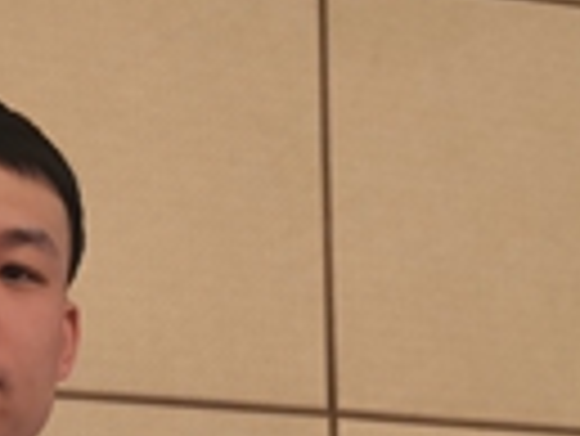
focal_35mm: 117
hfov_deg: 16.5
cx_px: 27
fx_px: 1962
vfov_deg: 11.6
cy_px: 814
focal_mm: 5.56
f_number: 1.6
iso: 125
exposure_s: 1/50
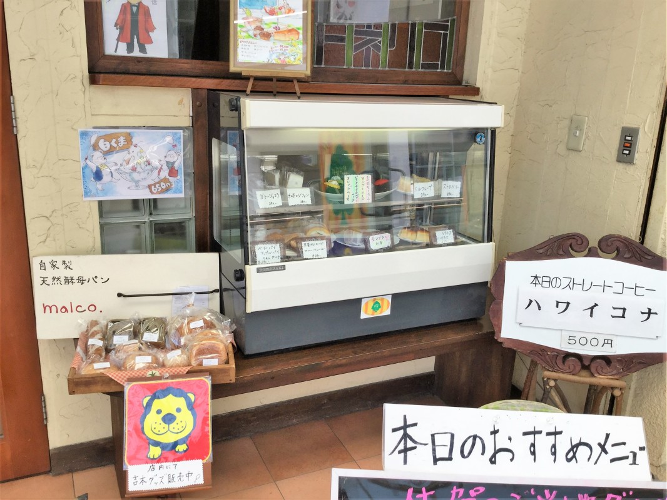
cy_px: 250
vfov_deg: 45.5
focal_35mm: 31
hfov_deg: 58.3
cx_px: 334
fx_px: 597
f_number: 2.4
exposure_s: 1/120
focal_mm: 3.3
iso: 32
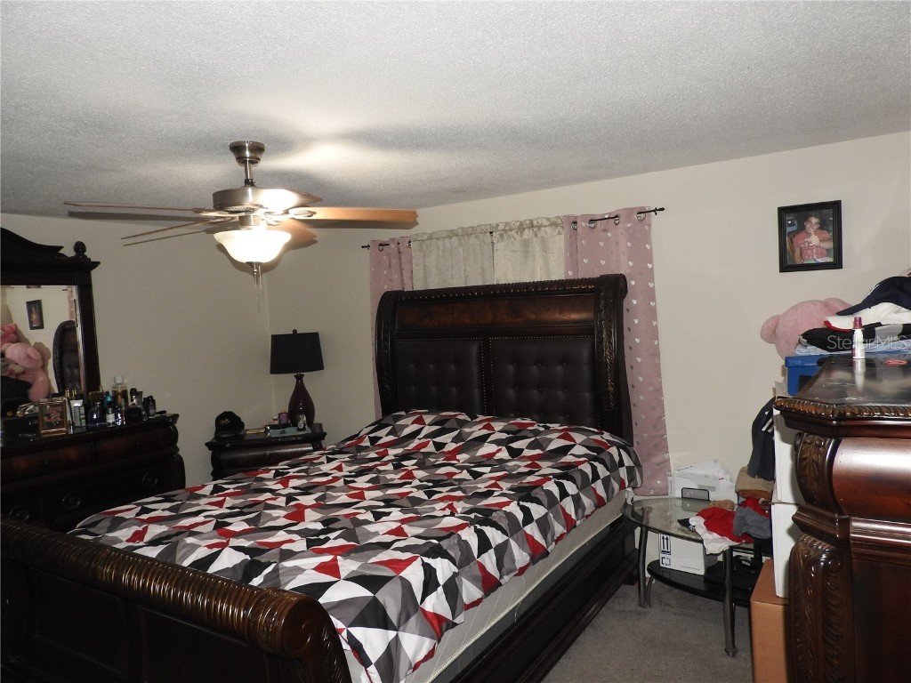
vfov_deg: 56.8
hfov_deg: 71.6
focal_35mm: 24
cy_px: 342
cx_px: 456
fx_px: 632
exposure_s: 1/30
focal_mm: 4.3
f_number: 3.3
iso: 200
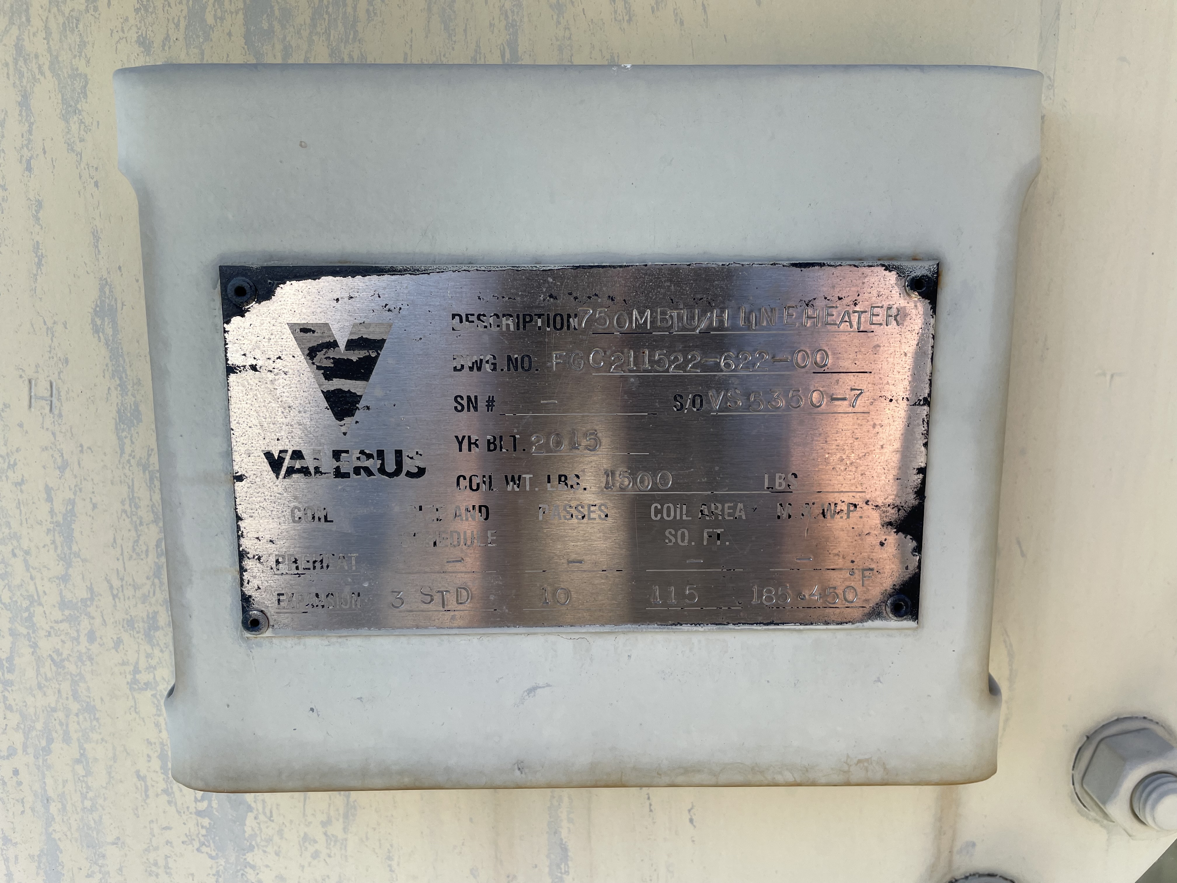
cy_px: 442
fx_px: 884
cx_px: 588
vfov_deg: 53.1
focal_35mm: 26
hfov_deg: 67.3
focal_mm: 4.2
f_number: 1.6
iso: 32
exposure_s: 1/452
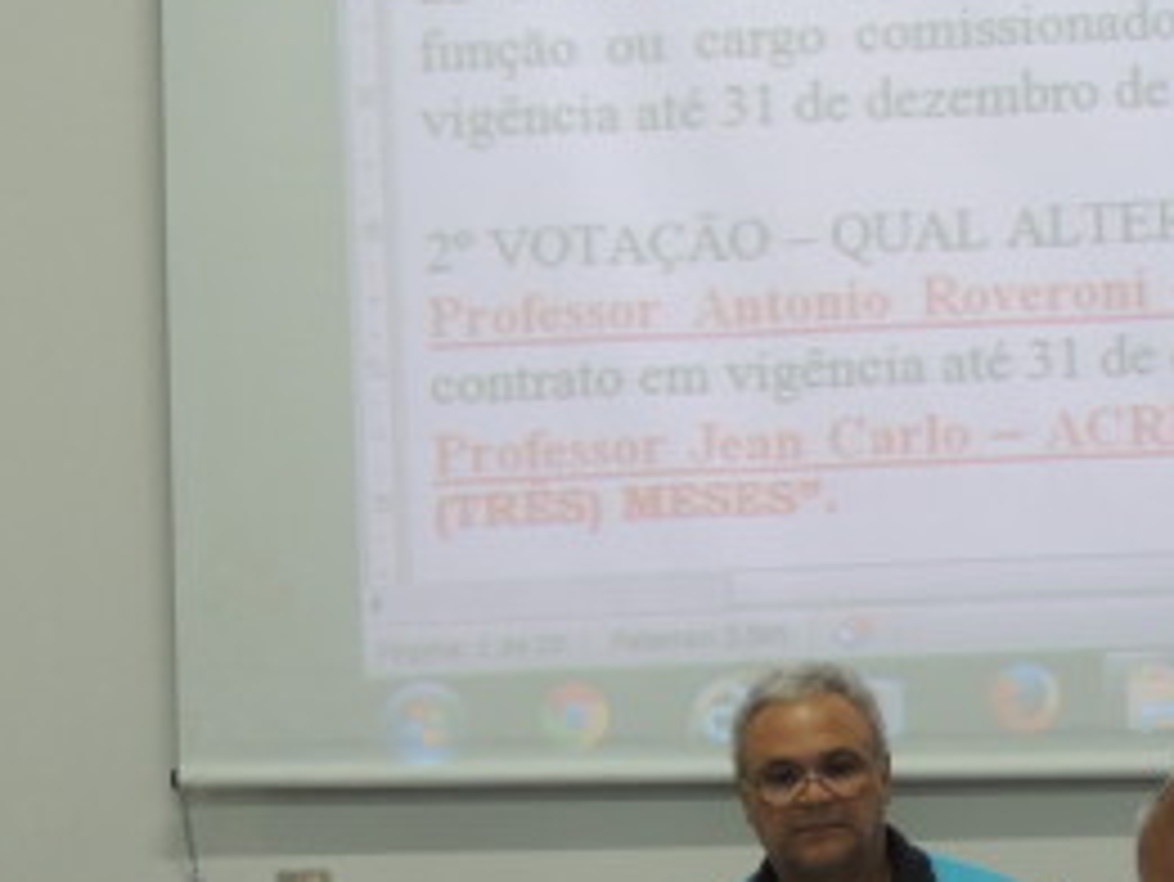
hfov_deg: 9.5
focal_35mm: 207
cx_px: 405
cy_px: 734
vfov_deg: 7.2
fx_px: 7024
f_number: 4.1
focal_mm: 16
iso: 400
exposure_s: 1/25
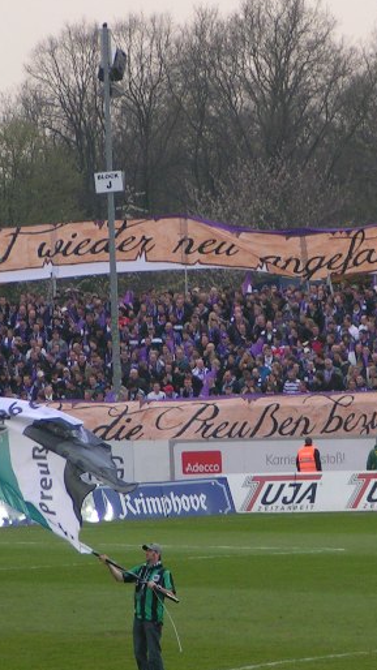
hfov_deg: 4.0
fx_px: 5422
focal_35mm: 305
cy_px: 299
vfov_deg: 7.1
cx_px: 292
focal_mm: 27.5
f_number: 3.5
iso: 80
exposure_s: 1/250
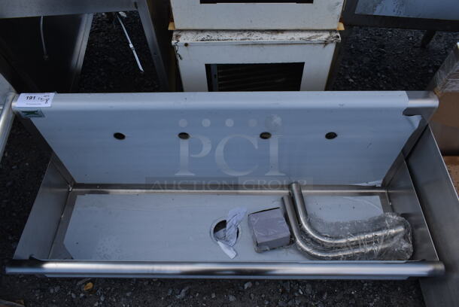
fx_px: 345
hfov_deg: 67.3
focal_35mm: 27
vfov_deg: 48.0
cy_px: 154
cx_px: 230
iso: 100
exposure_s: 1/200
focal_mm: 18
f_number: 7.1
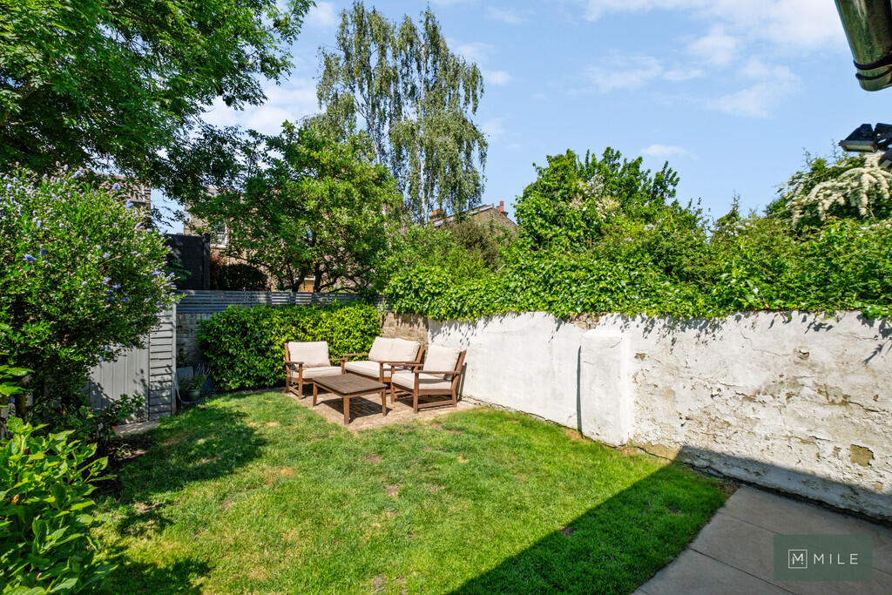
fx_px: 372
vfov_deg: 77.3
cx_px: 446
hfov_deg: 100.4
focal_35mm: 15
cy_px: 298
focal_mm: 10
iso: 640
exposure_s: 1/1000
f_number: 8
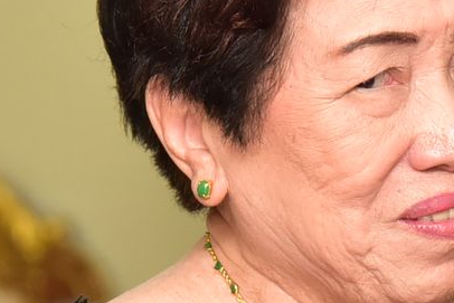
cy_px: 334
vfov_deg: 2.1
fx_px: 8149
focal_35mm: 646
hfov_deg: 3.2
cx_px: 384
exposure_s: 1/100
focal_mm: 105
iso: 1000
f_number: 5.6
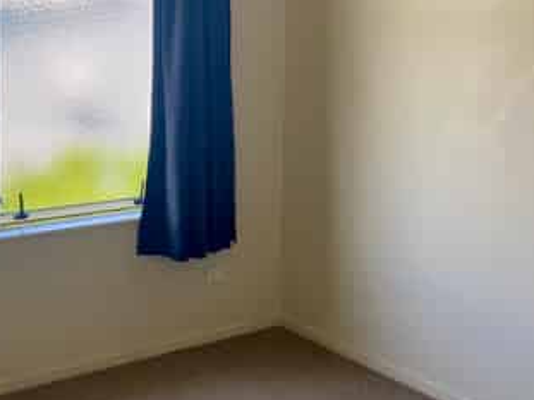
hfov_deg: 34.9
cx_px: 218
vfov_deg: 26.4
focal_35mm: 55
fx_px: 848
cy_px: 145
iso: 32
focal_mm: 4.25
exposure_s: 1/346
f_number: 1.8
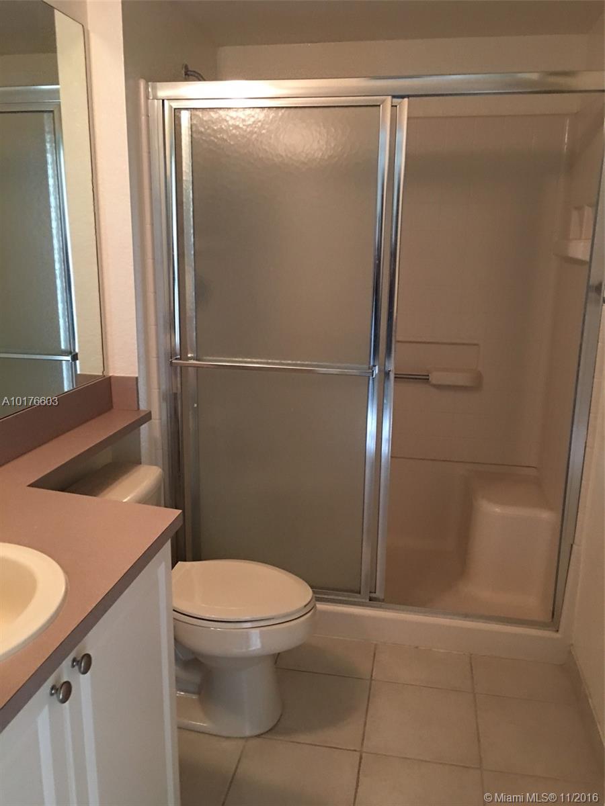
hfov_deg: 48.2
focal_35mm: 29
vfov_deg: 61.7
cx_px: 302
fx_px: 676
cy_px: 403
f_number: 2.2
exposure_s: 1/4
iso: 50
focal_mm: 4.15
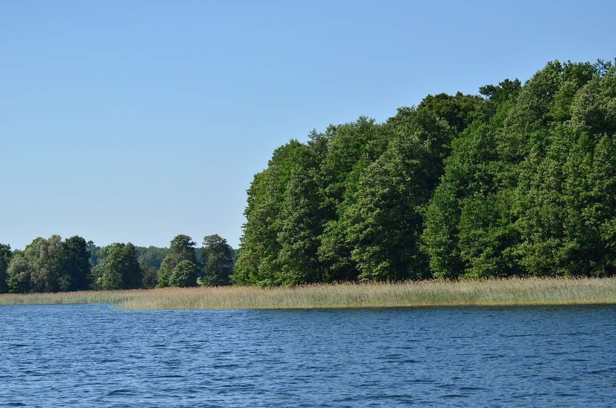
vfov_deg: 13.0
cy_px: 204
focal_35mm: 105
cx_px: 308
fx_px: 1793
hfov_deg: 19.5
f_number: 4.5
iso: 720
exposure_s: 1/8000
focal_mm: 70
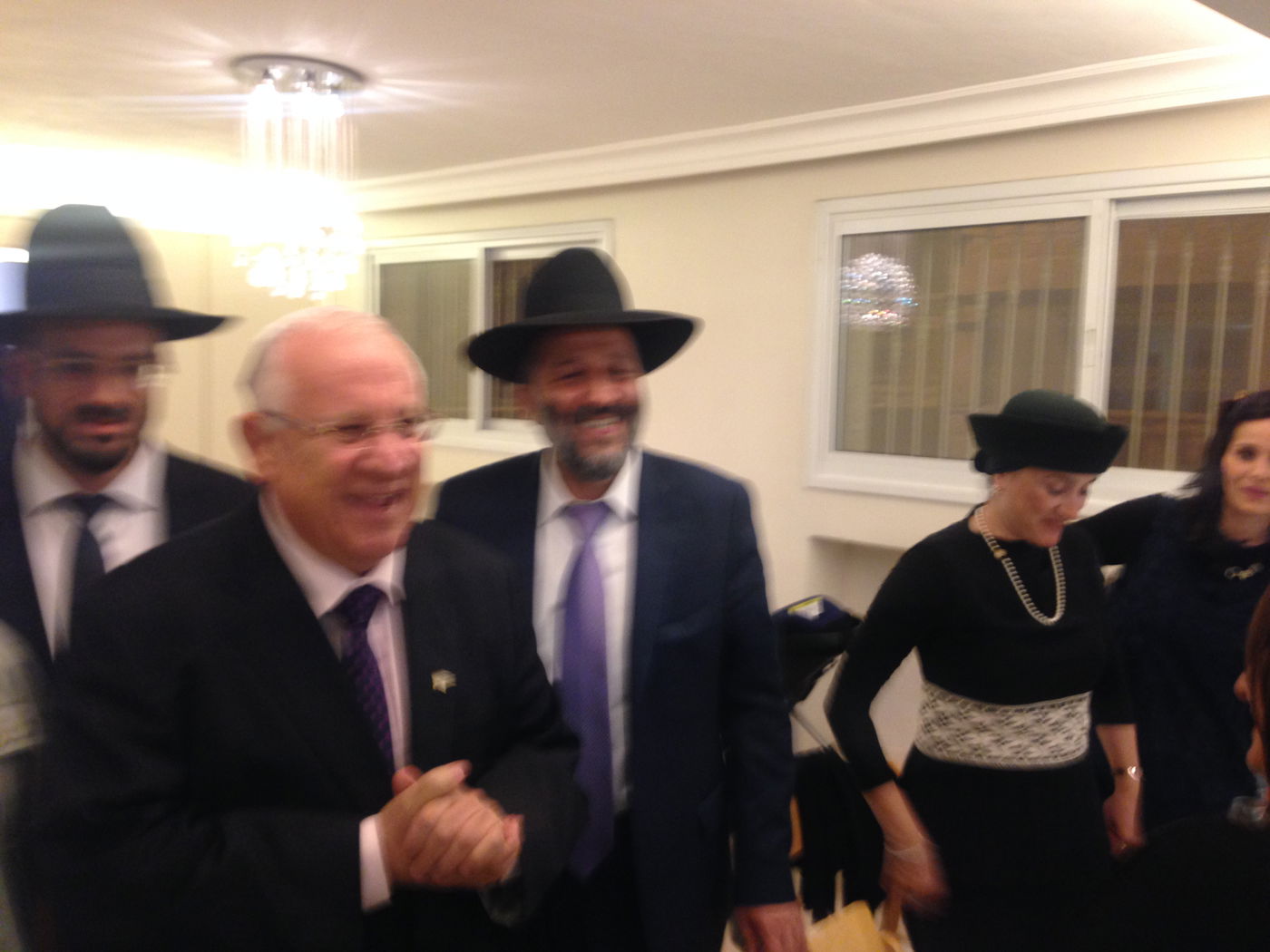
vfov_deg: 42.9
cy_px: 476
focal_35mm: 33
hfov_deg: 55.4
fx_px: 1211
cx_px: 635
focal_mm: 4.12
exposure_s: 1/20
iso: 160
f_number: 2.4
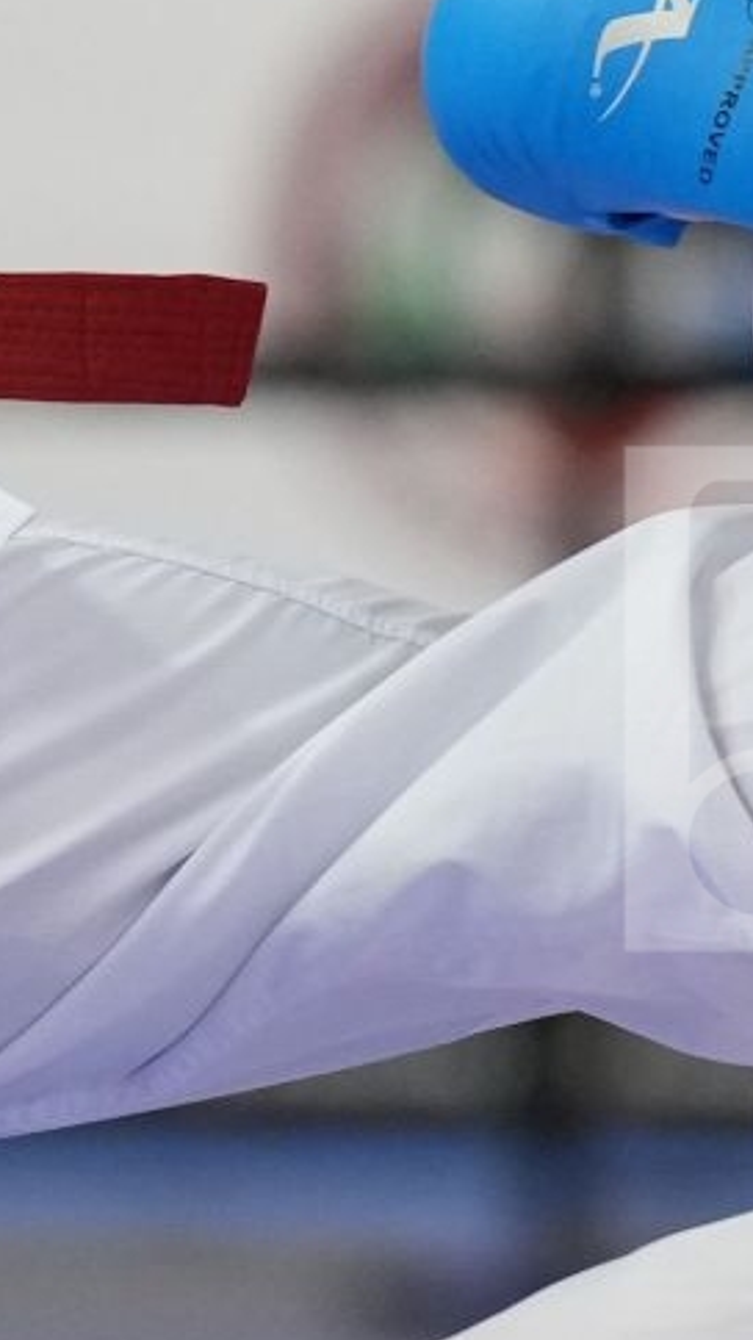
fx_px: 36942
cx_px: 883
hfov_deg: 1.2
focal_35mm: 1040
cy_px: -285
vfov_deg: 2.1
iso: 2500
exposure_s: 1/1000
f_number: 2.8
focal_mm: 178
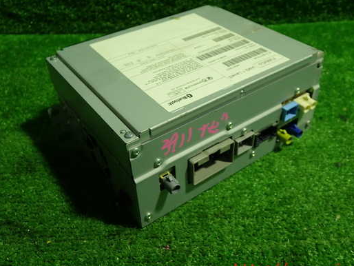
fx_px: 358
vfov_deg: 40.7
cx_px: 183
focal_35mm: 35
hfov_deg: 52.6
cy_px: 124
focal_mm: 5.4
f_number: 2.3
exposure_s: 1/40
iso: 200
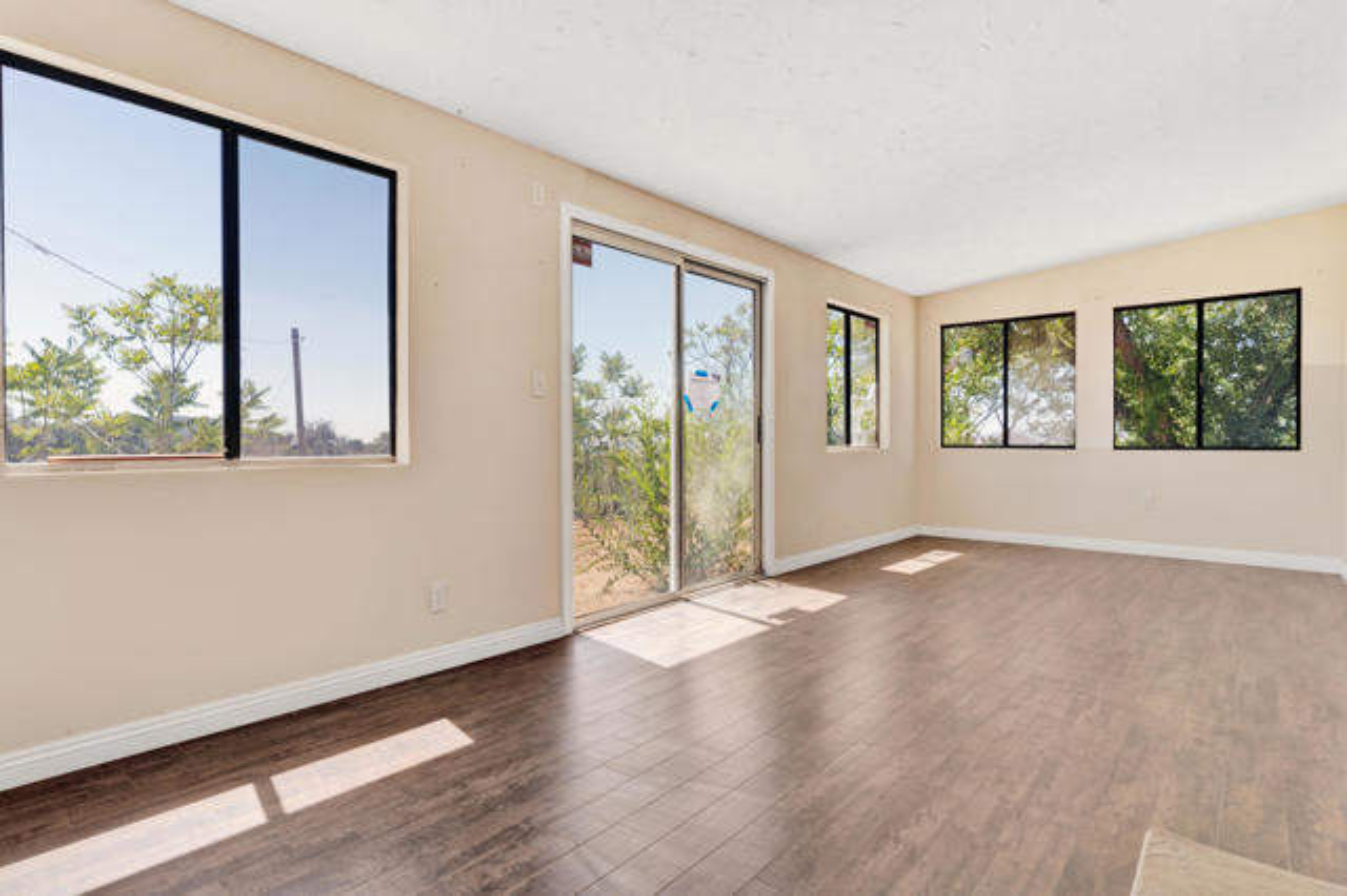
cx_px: 674
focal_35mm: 18
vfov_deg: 67.3
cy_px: 448
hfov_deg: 90.0
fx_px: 673
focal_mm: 18
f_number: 11
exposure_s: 1/60
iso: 100
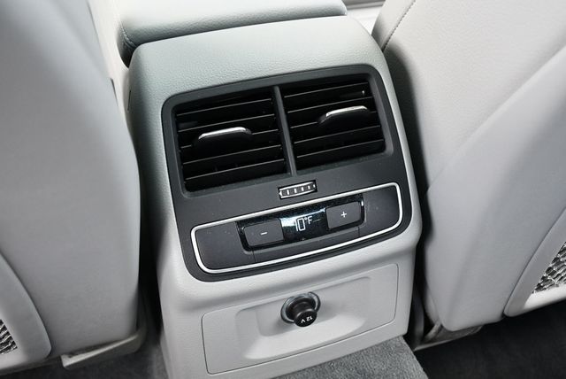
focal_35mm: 40
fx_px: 629
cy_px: 190
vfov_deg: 33.5
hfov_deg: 48.4
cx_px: 283
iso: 800
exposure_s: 1/200
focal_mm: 20
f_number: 3.8
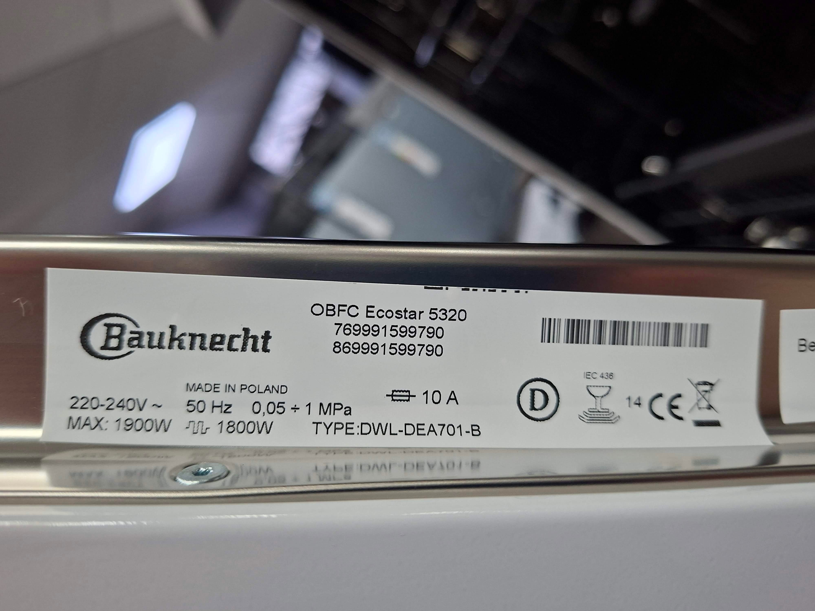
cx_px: 408
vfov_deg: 58.9
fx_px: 542
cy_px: 306
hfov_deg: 73.9
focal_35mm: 23
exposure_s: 1/100
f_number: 1.8
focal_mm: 5.54
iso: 250
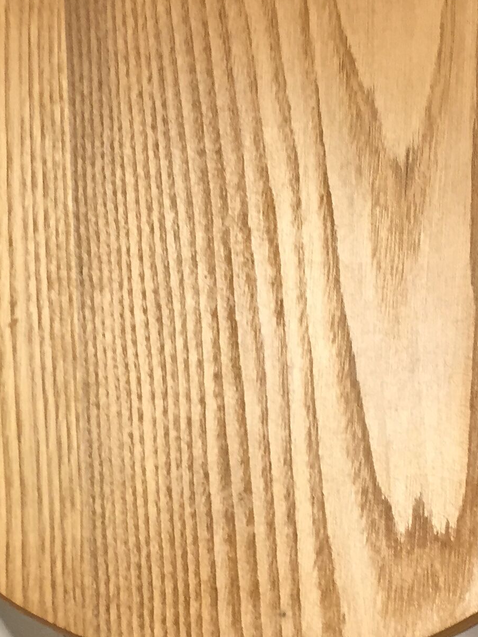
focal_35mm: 79
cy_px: 349
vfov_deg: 24.7
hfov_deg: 18.6
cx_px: 190
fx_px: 1454
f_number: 2.2
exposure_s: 1/33
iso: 125
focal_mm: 4.15
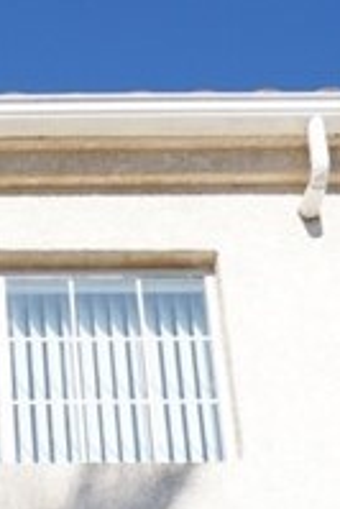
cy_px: 1210
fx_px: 1230
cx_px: -141
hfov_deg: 14.8
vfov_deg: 14.8
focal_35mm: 87
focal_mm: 16
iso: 100
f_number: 8
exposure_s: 1/125
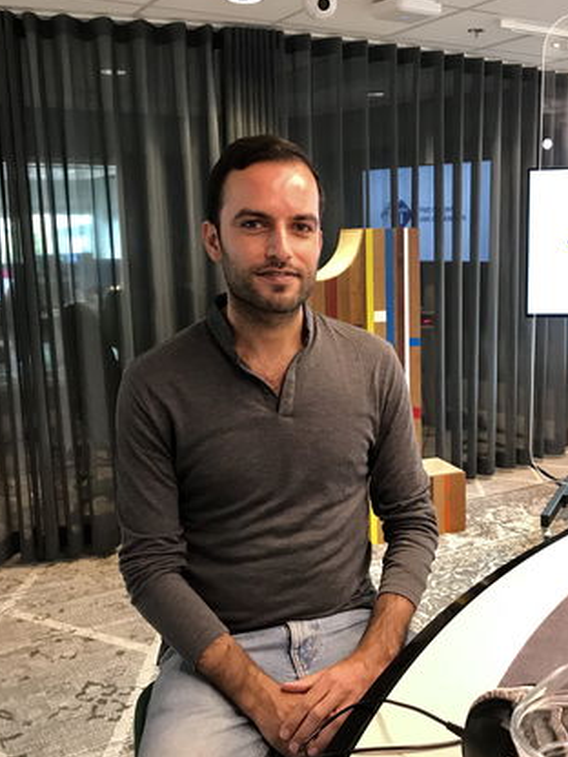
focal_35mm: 38
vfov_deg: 49.0
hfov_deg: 37.4
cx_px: 370
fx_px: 831
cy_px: 377
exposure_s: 1/16
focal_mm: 3.99
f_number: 1.8
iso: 80
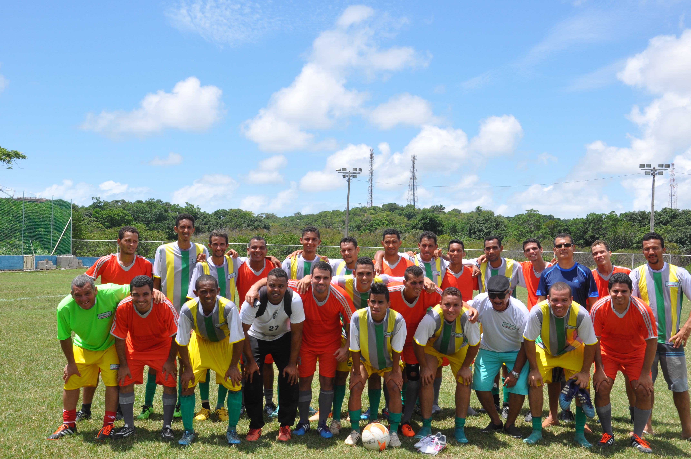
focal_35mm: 42
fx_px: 805
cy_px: 230
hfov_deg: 46.4
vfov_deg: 31.8
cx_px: 346
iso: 400
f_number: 11
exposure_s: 1/500
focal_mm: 28
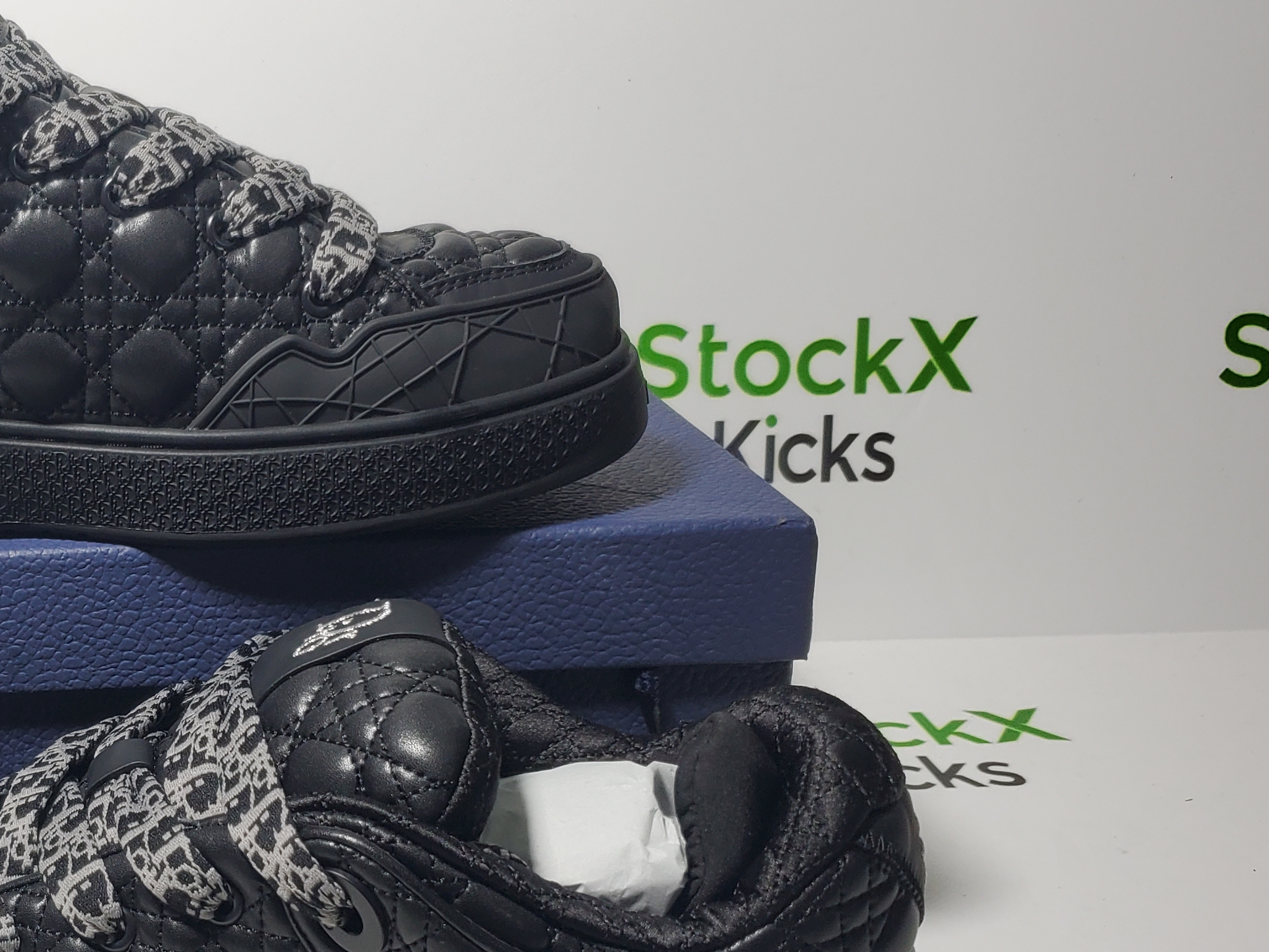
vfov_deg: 28.4
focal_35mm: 51
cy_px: 626
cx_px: 164
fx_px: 1870
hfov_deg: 35.6
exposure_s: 1/375
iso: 50
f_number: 1.5
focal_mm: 4.3
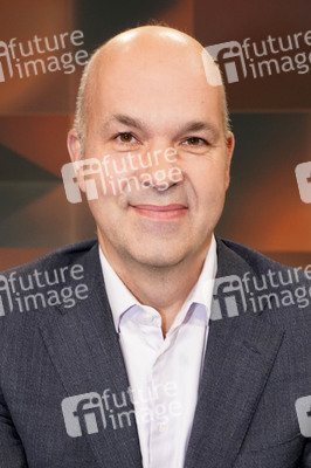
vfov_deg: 49.6
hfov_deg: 34.2
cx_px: 156
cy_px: 234
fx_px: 506
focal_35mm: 39
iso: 2000
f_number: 5.6
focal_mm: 39
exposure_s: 1/125
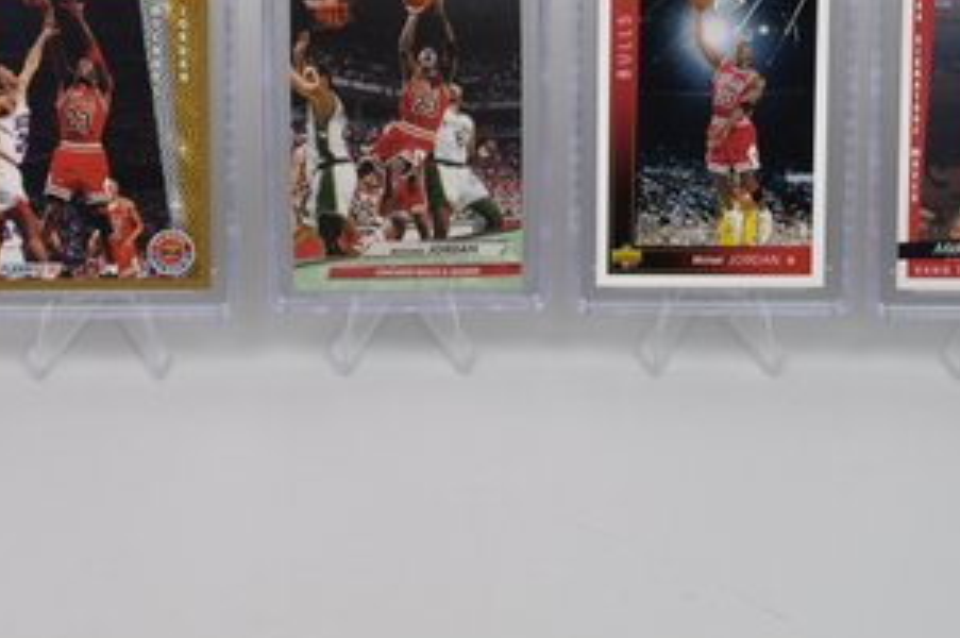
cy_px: 113
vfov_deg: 9.6
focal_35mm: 142
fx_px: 3783
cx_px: 411
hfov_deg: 14.5
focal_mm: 40
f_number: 4
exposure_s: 1/60
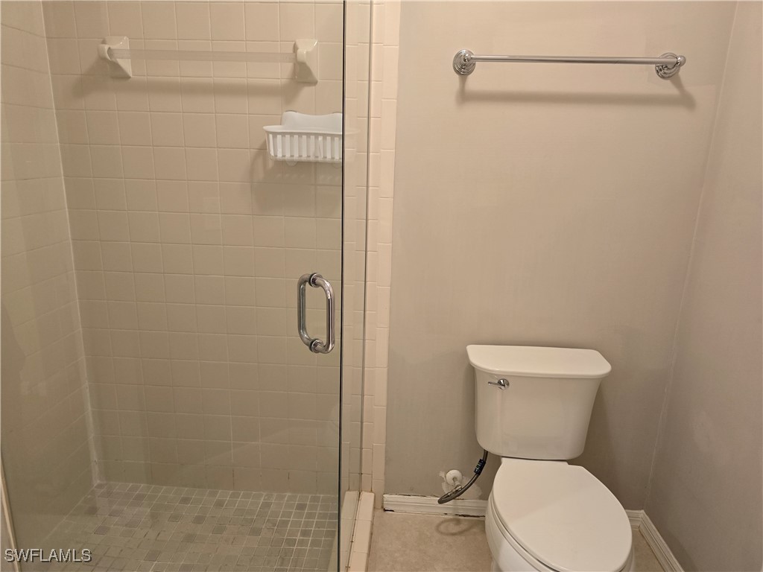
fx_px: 507
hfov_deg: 73.9
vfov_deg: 58.9
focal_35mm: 23
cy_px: 286
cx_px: 382
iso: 400
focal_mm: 6.3
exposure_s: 1/120
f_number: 1.7
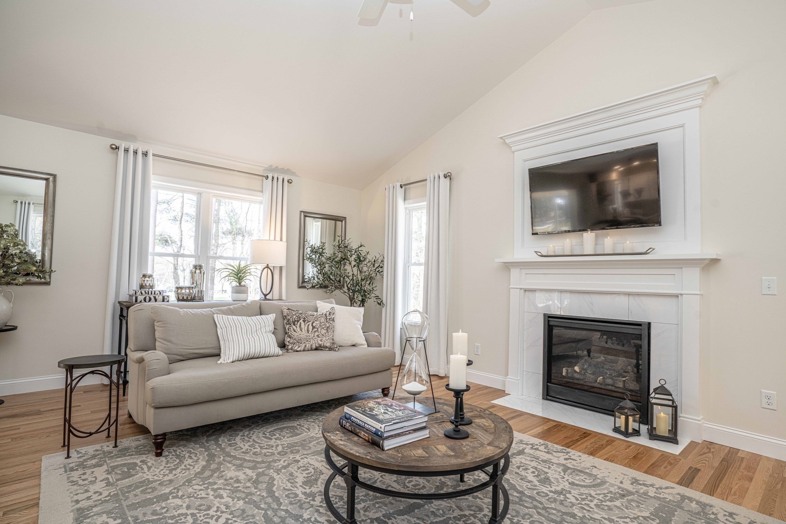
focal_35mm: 18
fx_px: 393
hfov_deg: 90.0
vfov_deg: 67.4
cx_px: 393
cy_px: 262
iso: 320
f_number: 7.1
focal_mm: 18
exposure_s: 1/20
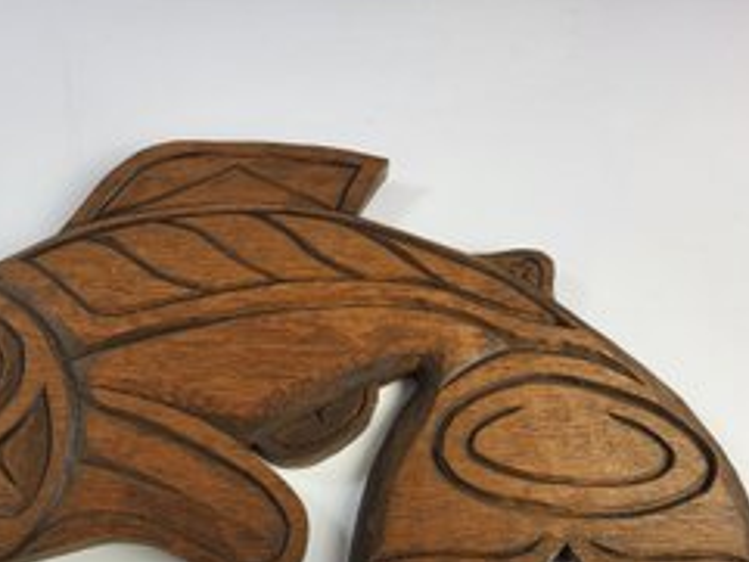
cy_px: 359
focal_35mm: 37
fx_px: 801
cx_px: 272
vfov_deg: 38.4
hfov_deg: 49.5
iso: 40
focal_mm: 5.4
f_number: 1.8
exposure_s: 1/326
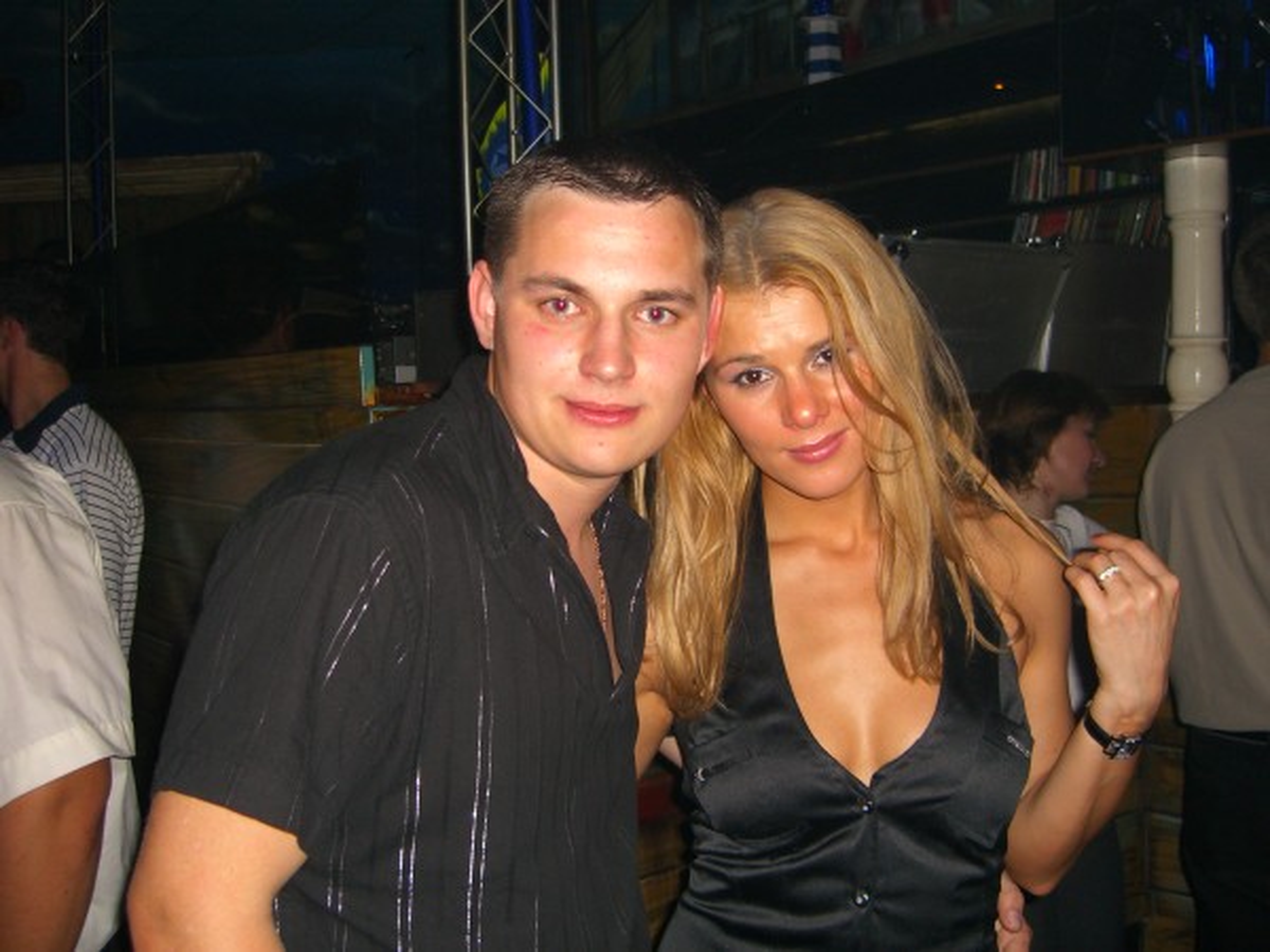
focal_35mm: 38
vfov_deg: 37.7
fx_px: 1394
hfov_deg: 49.0
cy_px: 476
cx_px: 635
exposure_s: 1/60
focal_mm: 7.9
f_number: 2.8
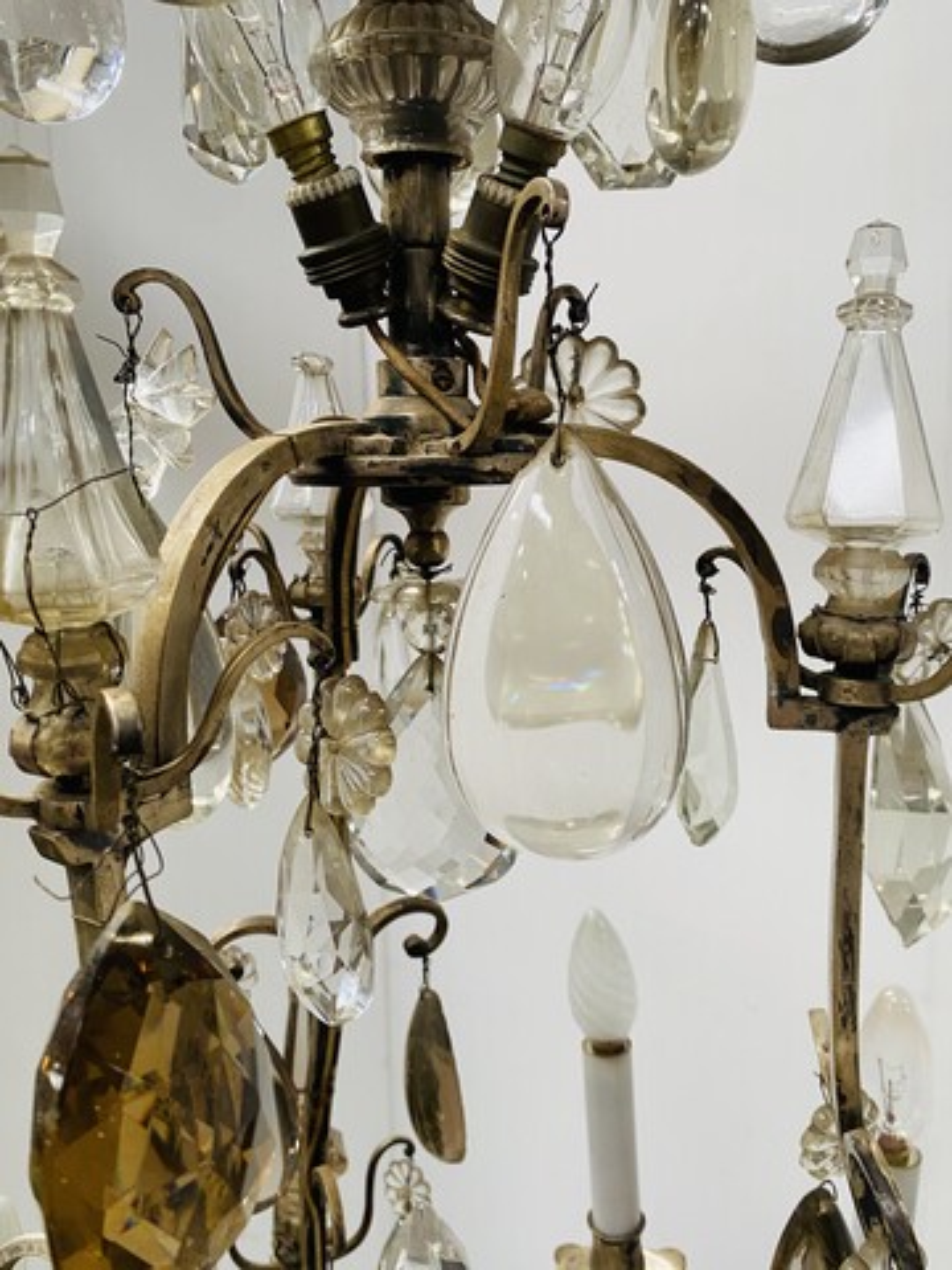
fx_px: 953
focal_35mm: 26
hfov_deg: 53.1
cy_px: 635
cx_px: 476
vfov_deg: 67.3
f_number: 1.8
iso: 125
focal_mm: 4.25
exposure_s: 1/74
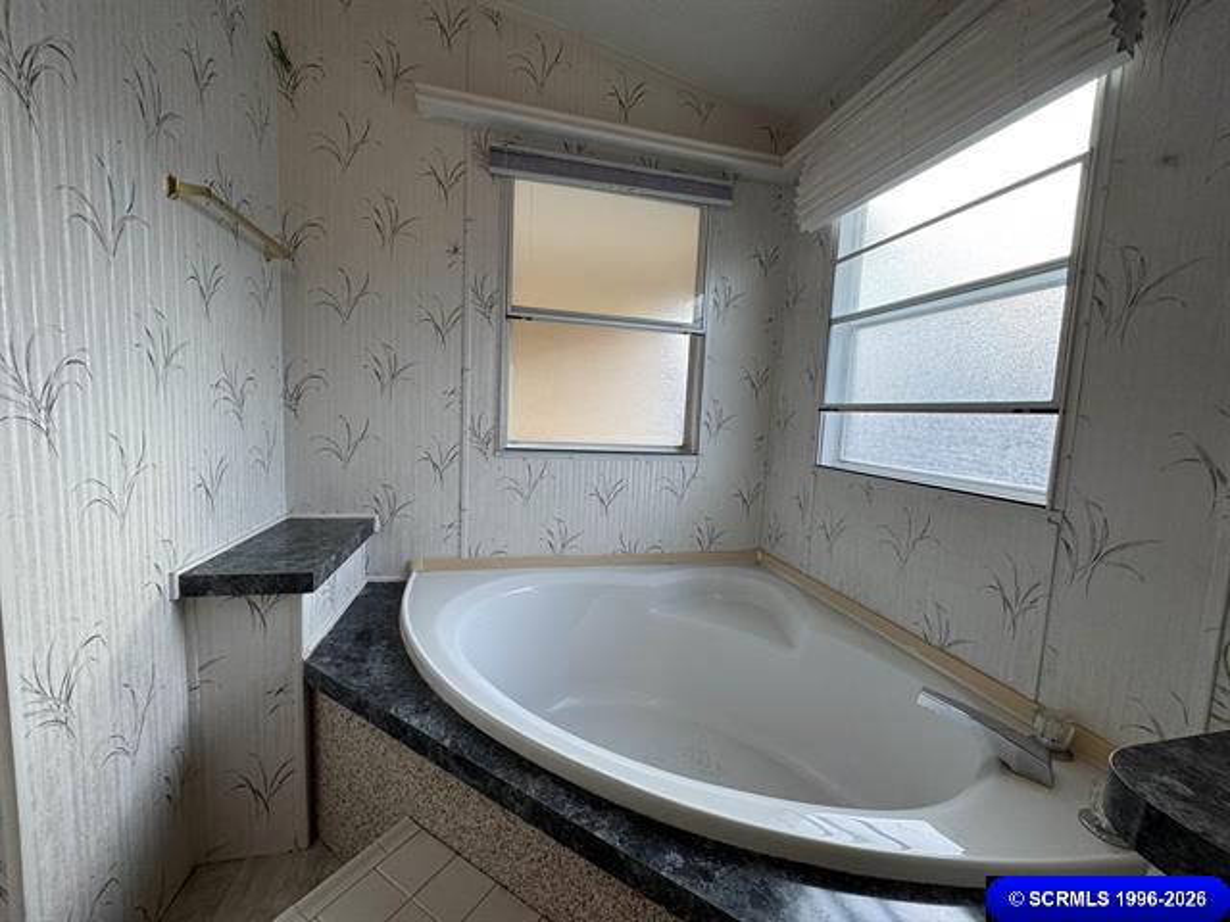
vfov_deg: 85.7
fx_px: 497
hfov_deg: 102.1
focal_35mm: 14
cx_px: 615
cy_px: 461
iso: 80
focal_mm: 2.22
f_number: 2.2
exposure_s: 1/120
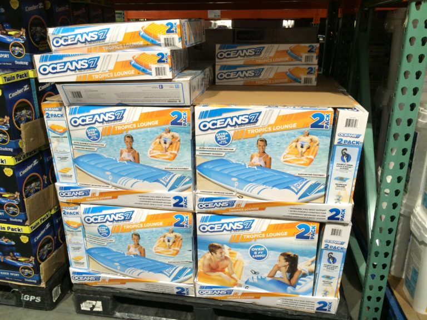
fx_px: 358
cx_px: 214
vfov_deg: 48.2
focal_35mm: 29
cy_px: 160
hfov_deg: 61.7
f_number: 2.2
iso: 160
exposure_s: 1/33
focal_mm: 4.15
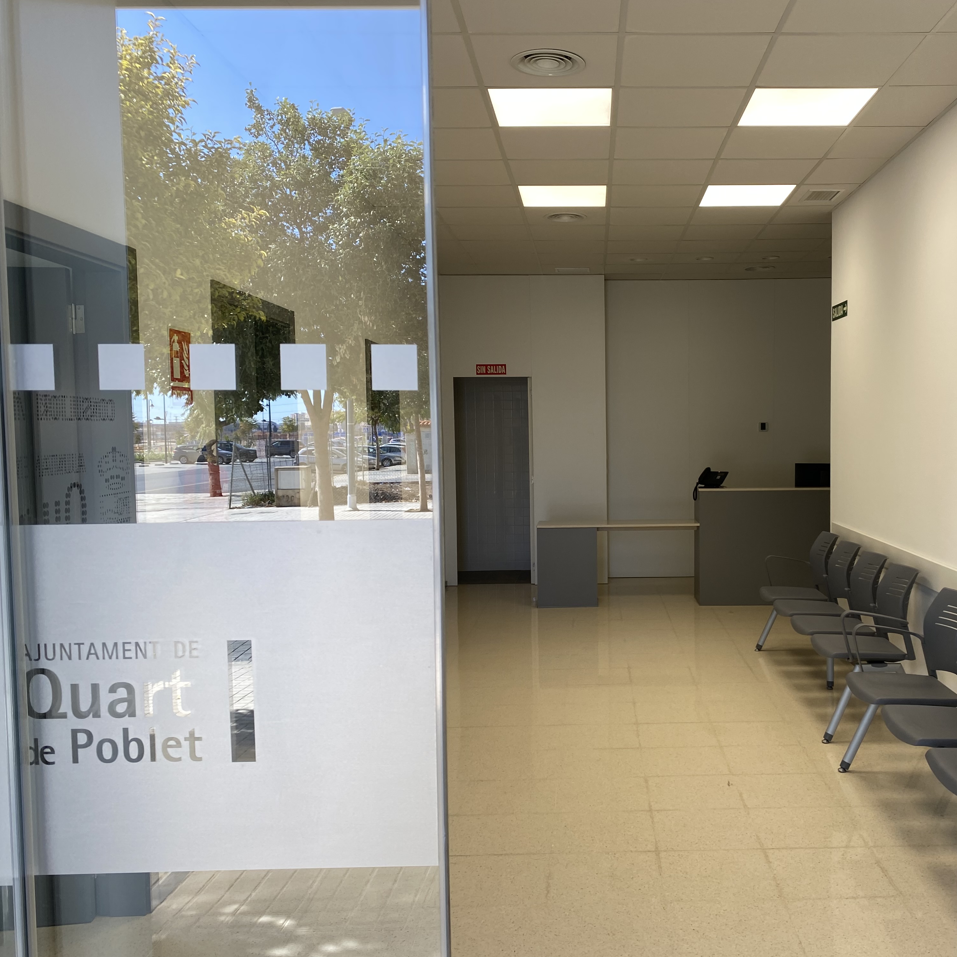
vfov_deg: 52.5
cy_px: 477
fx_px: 970
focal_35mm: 31
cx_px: 623
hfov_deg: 51.7
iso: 32
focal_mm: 4.25
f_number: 1.8
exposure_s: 1/123
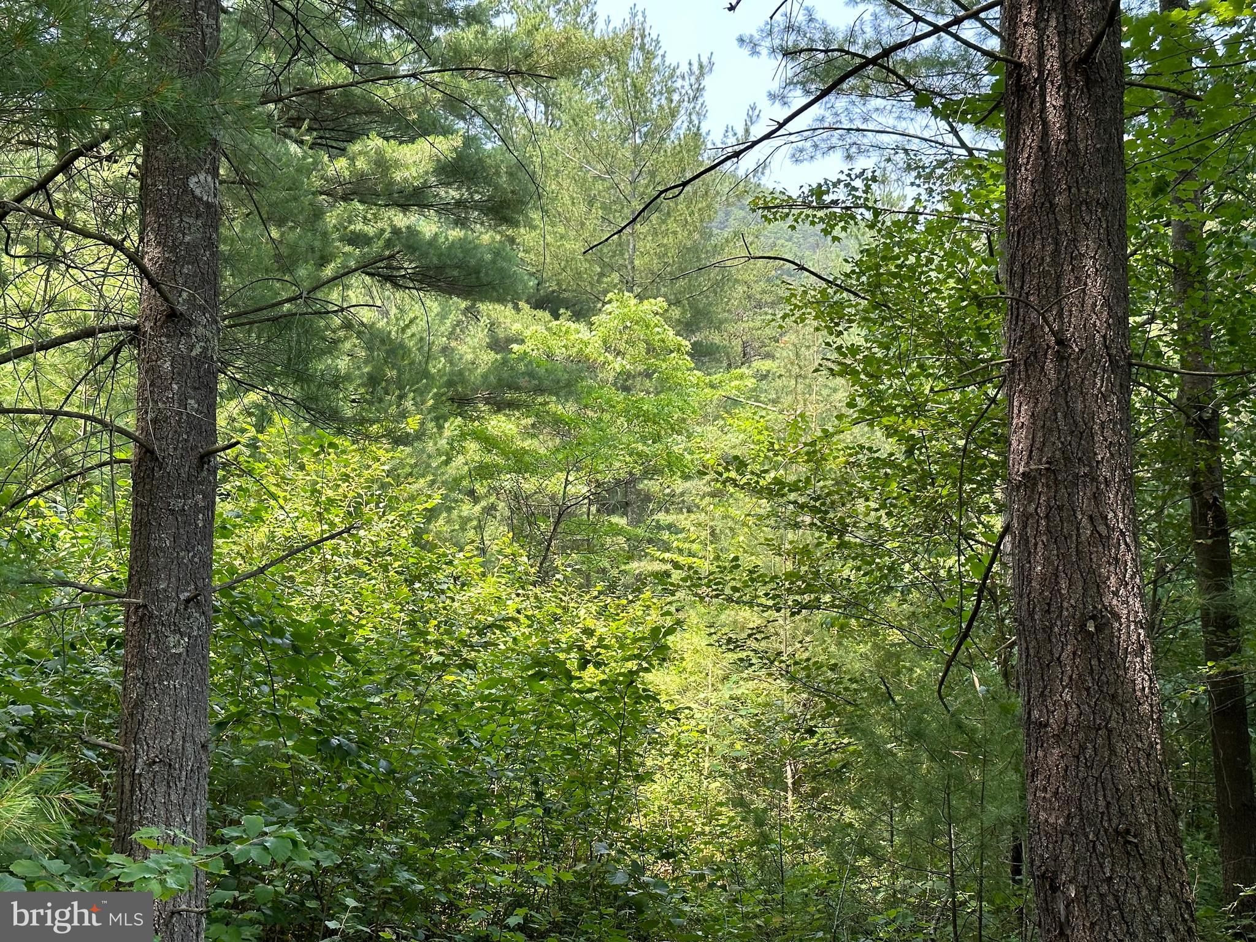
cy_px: 471
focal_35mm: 48
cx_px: 628
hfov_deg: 39.7
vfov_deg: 30.3
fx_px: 1742
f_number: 1.78
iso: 64
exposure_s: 1/393
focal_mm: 6.86
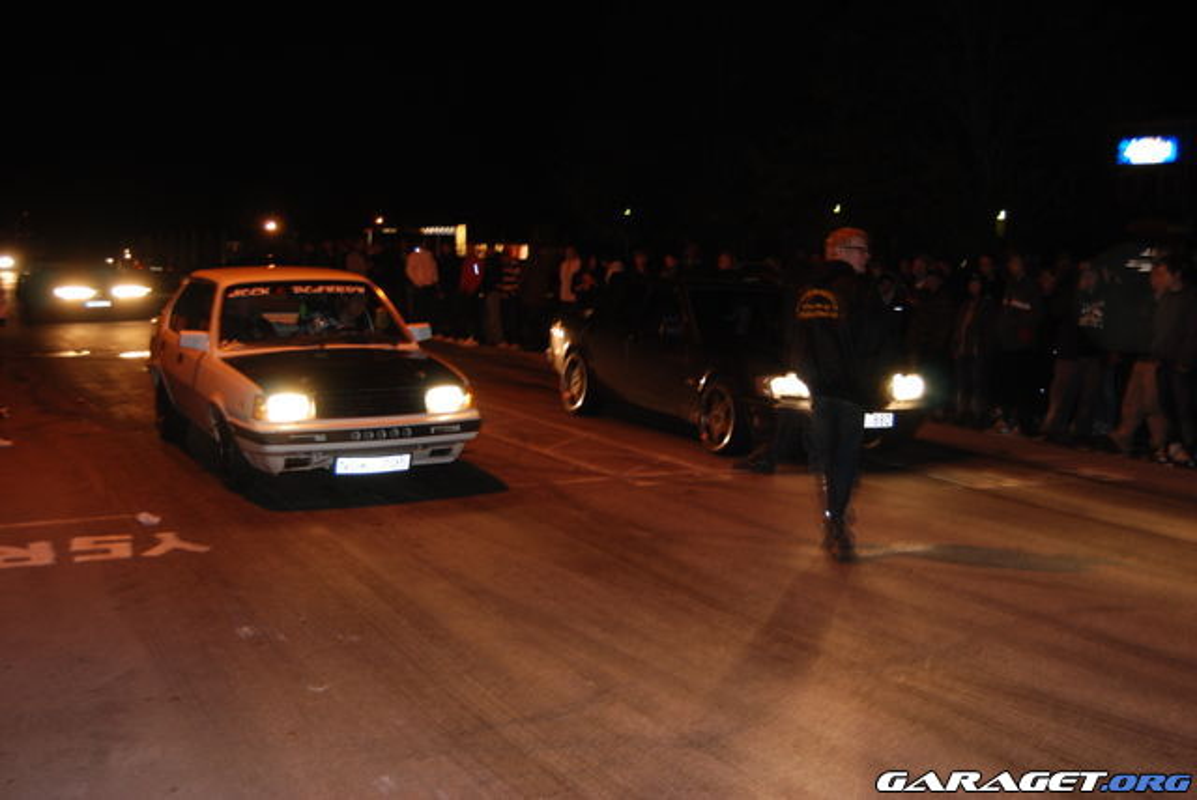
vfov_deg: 34.3
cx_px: 598
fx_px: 1298
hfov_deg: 49.5
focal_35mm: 39
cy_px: 400
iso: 200
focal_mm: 26
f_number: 4
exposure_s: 1/2.5
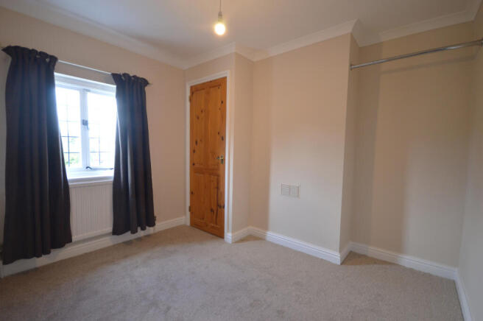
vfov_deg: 77.2
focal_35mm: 15
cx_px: 242
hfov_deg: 100.4
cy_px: 160
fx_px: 201
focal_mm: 10
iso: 640
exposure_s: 1/60
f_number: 4
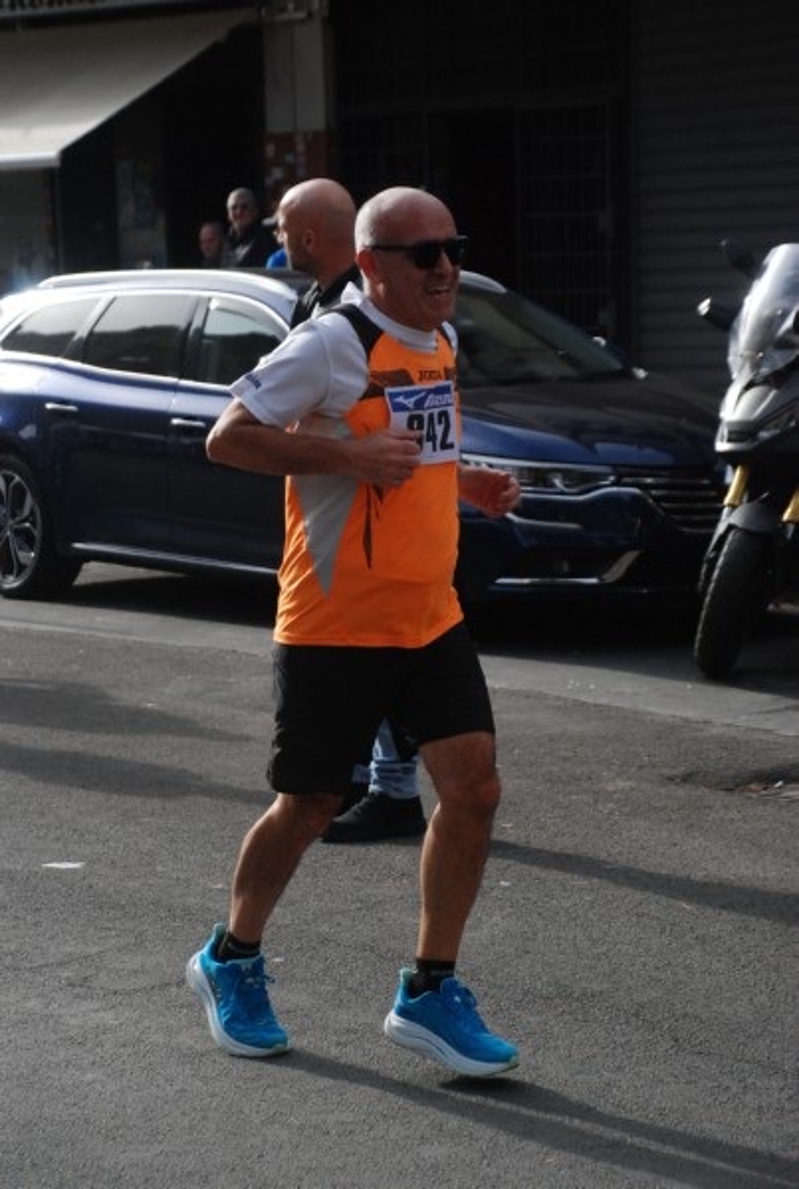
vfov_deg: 19.4
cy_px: 594
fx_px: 3477
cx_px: 400
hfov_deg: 13.1
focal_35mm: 105
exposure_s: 1/1600
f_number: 5.6
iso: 1000
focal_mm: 70
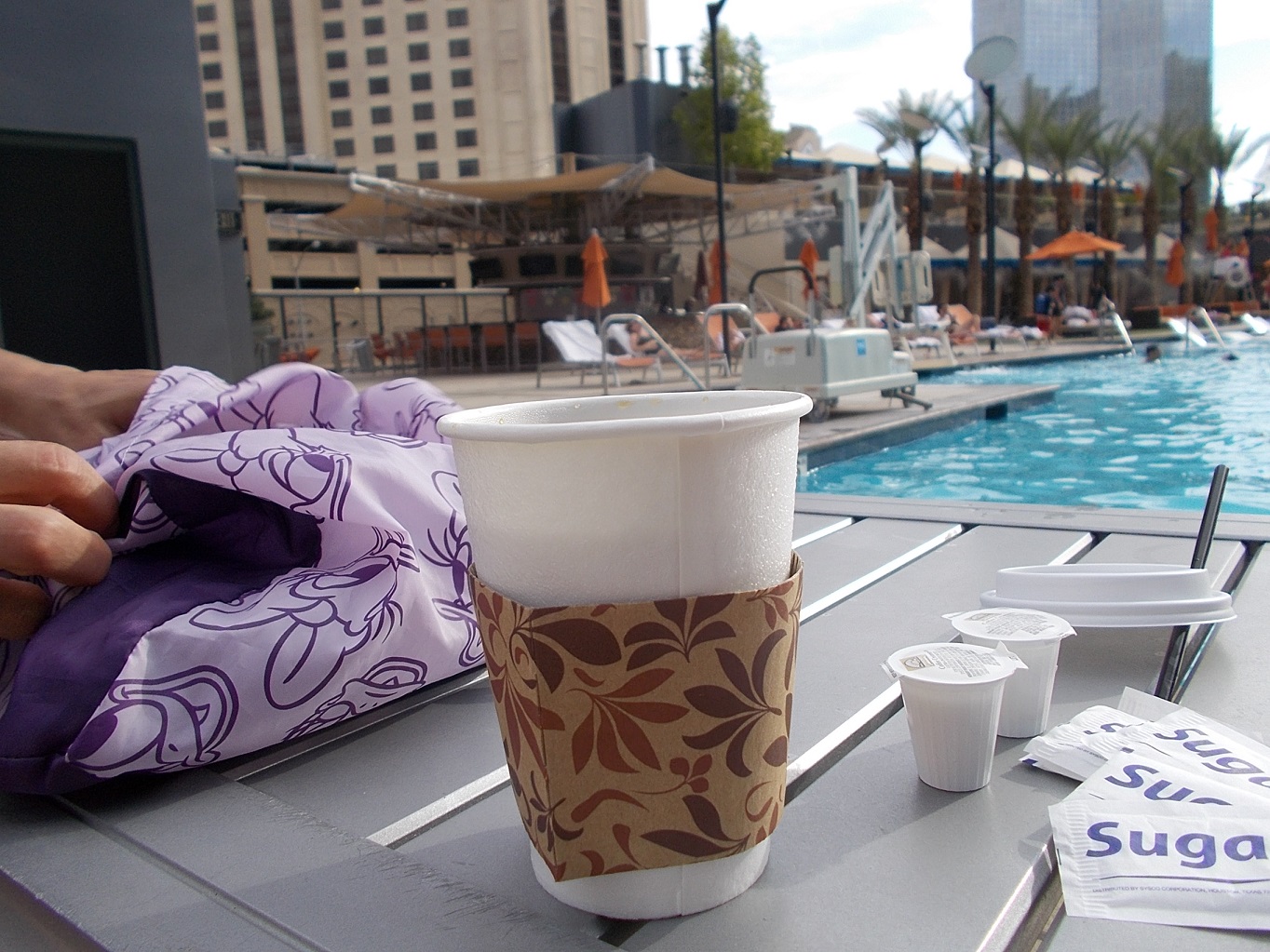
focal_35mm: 26
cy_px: 476
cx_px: 635
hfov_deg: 67.3
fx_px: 954
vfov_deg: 53.1
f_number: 8
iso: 80
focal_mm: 4.6
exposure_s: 1/80
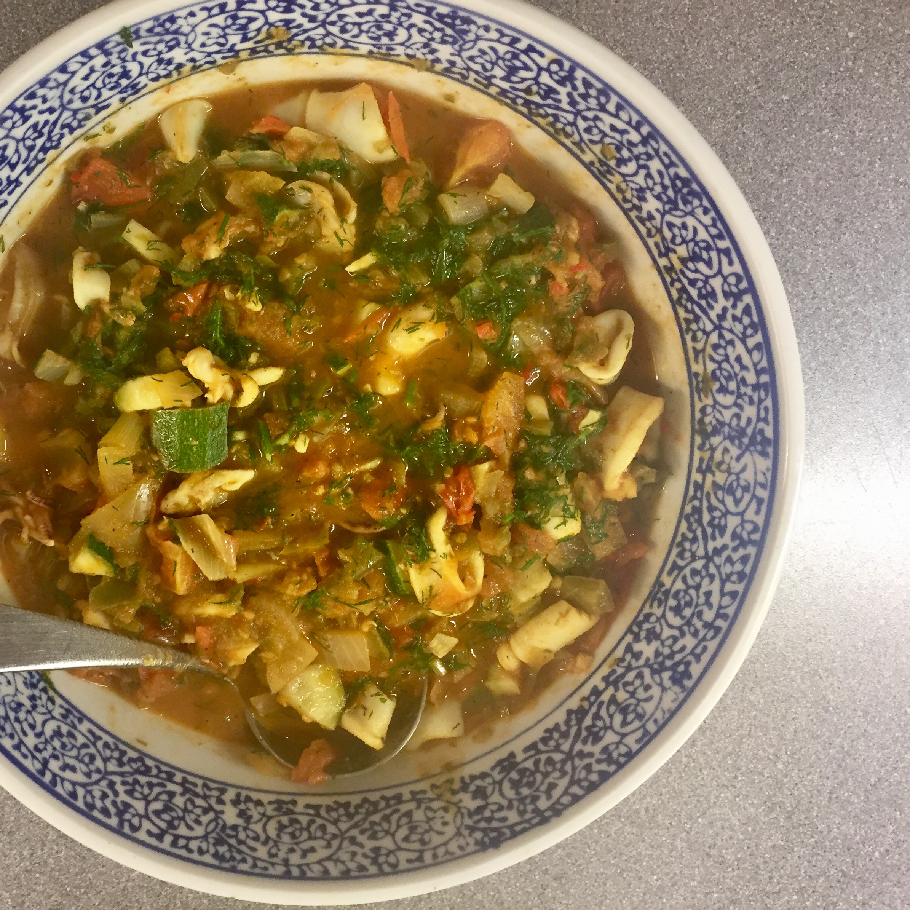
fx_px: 1041
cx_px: 299
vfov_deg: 47.2
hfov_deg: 46.4
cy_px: 451
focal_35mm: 35
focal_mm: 4.15
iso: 125
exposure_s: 1/33
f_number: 2.2
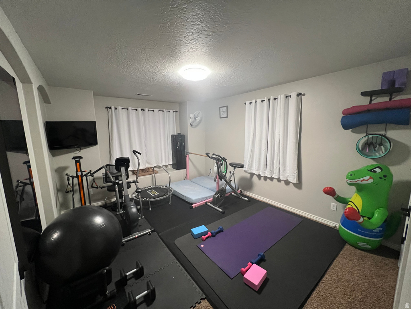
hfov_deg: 106.2
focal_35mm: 13
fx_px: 154
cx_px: 206
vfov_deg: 89.9
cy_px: 154
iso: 500
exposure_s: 1/60
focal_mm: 1.57
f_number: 1.8
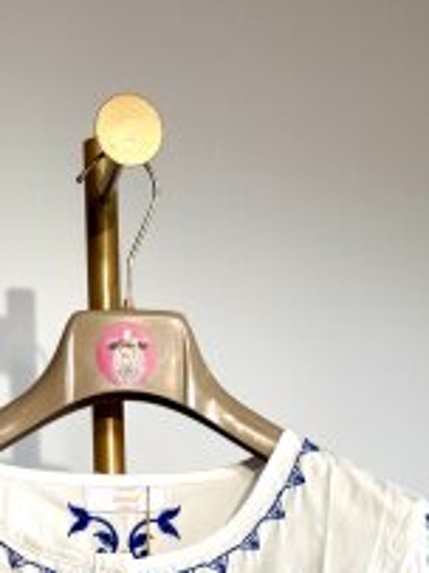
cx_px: 138
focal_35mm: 71
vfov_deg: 22.9
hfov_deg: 20.6
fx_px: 1174
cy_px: 827
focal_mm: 6.76
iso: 80
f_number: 1.78
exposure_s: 1/1005
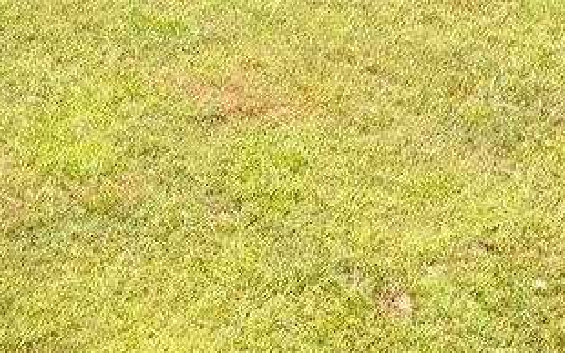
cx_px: 652
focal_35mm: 148
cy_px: -275
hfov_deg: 13.8
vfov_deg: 8.5
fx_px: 2280
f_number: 2.8
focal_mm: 8.4
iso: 100
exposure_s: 1/640
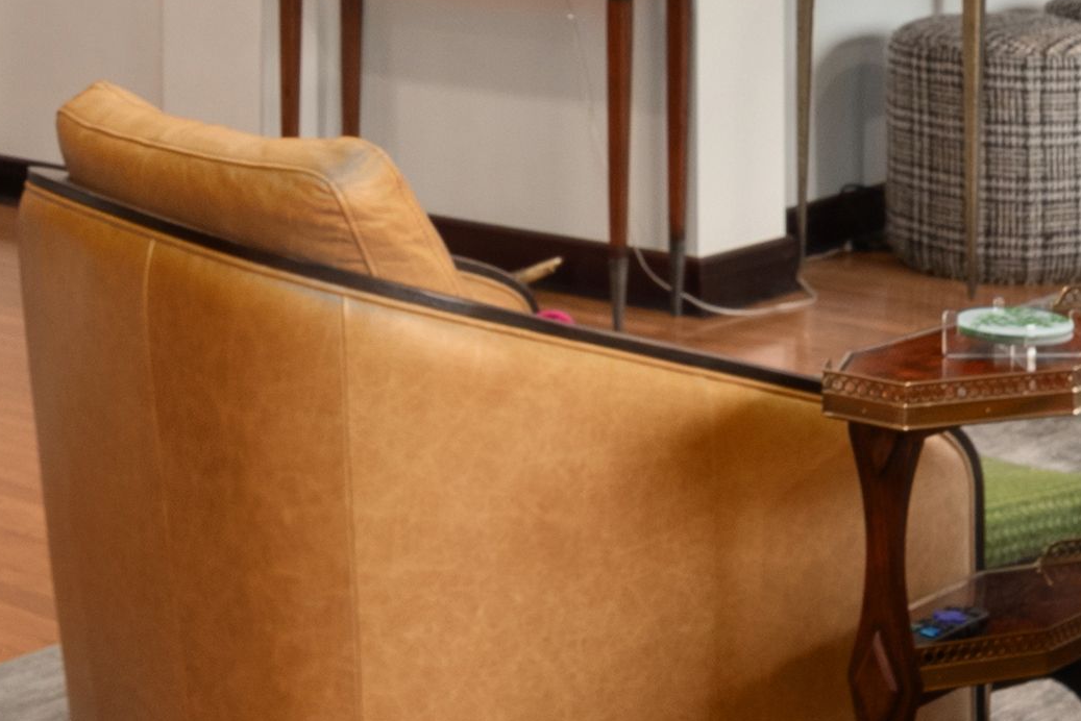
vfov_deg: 14.5
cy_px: -418
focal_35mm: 87
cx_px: 303
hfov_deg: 23.2
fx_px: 2613
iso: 400
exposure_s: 1/1.67
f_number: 7.1
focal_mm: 15
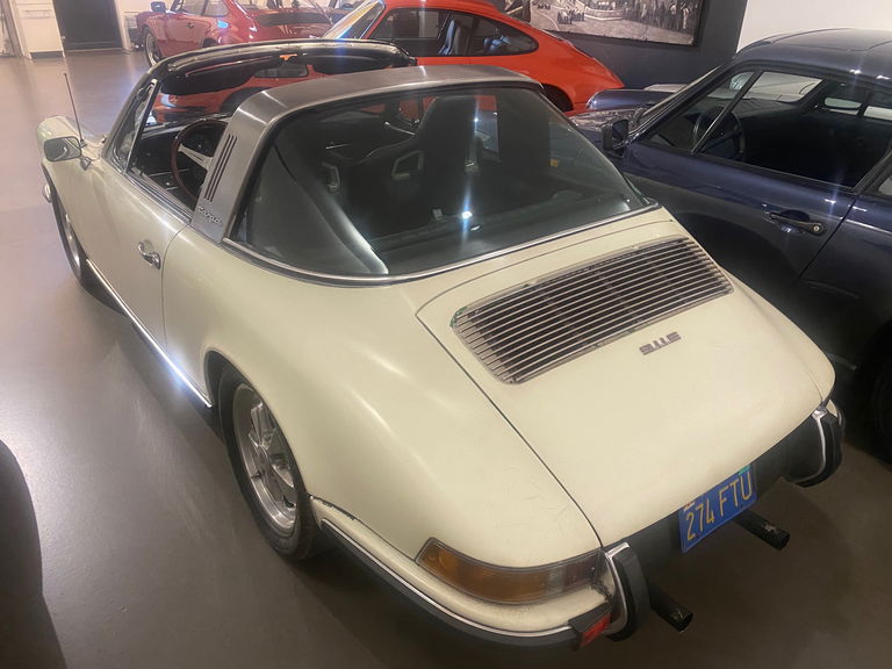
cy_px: 334
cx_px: 446
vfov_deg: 53.1
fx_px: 670
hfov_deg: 67.3
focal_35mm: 26
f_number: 1.8
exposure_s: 1/33
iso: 320
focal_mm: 4.25
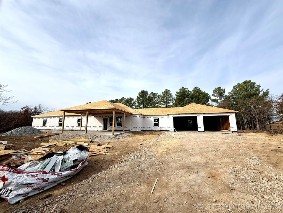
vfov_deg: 85.7
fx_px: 114
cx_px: 142
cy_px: 106
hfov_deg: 102.1
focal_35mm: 14
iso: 50
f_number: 2.2
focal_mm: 2.22
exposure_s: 1/2976
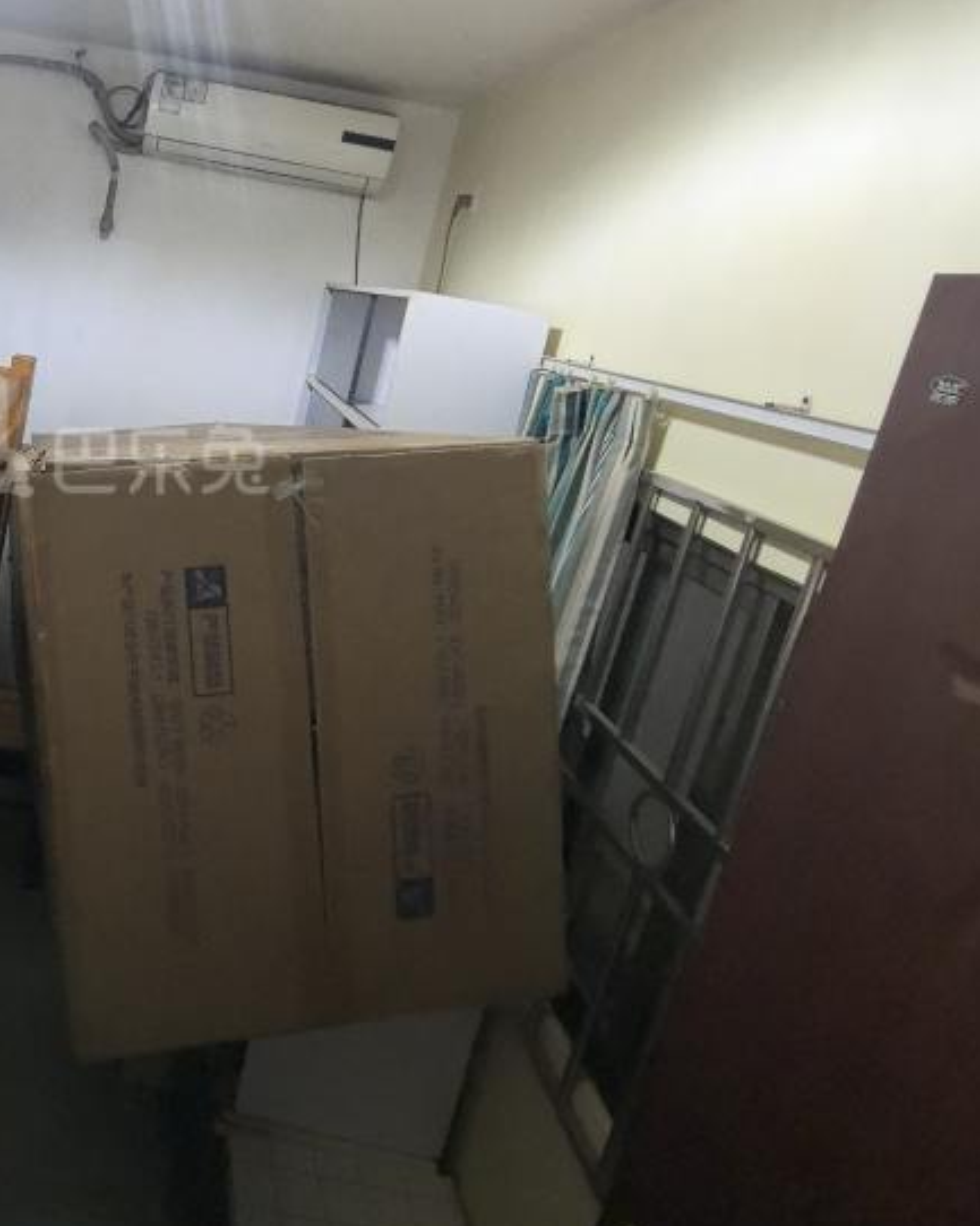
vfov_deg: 66.8
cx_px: 88
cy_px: 438
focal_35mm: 25
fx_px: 907
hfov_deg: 50.1
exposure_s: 1/50
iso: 250
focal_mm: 1.95
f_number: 2.2
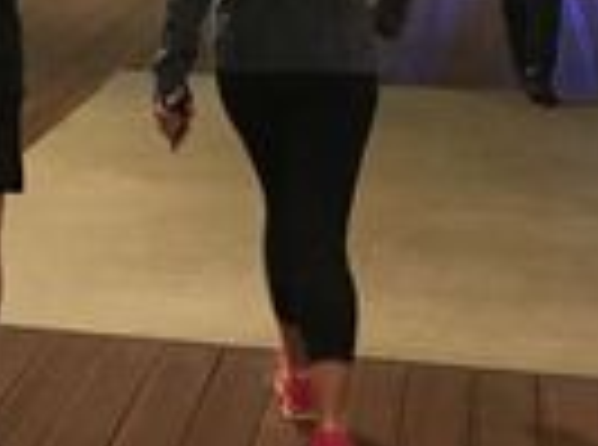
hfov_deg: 12.6
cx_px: -553
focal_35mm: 140
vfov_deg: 9.6
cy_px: -527
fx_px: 2412
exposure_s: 1/24
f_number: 2.2
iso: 200
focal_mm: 4.15
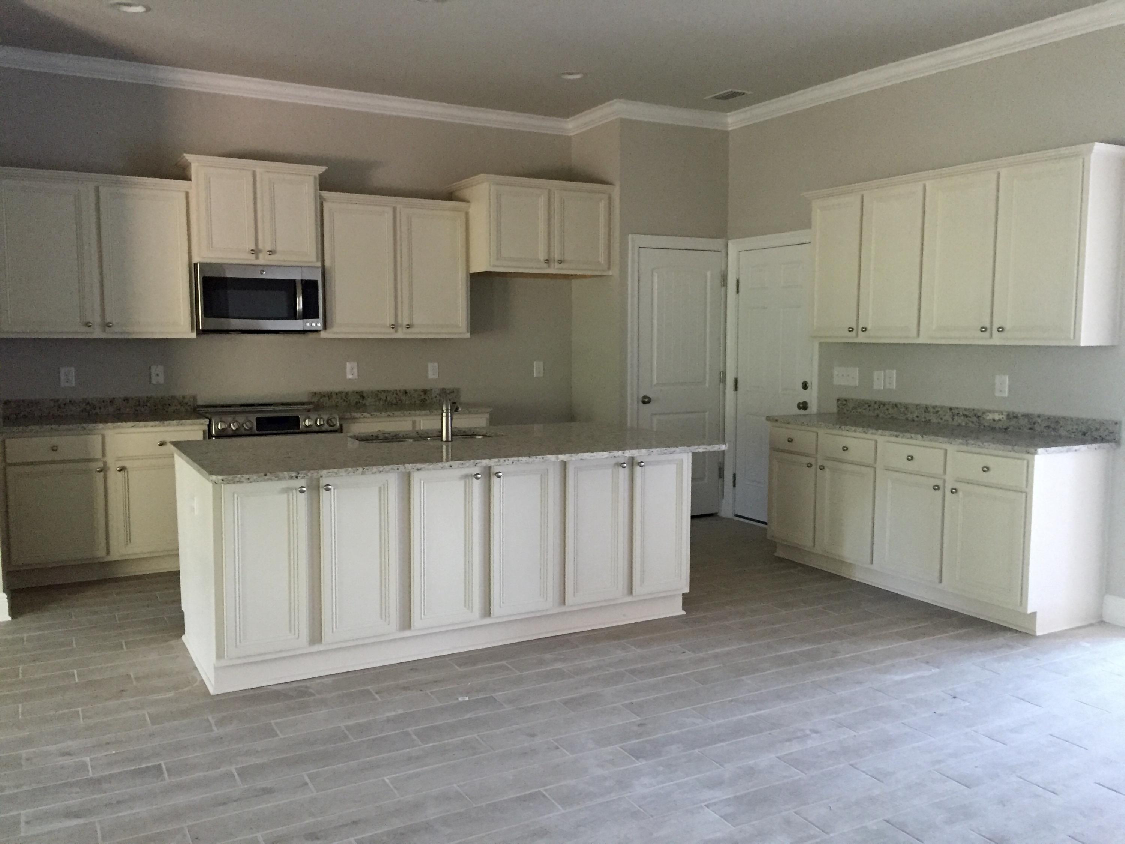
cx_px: 562
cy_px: 422
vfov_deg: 48.2
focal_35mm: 29
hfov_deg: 61.7
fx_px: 942
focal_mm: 4.15
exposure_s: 1/24
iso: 250
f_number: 2.2
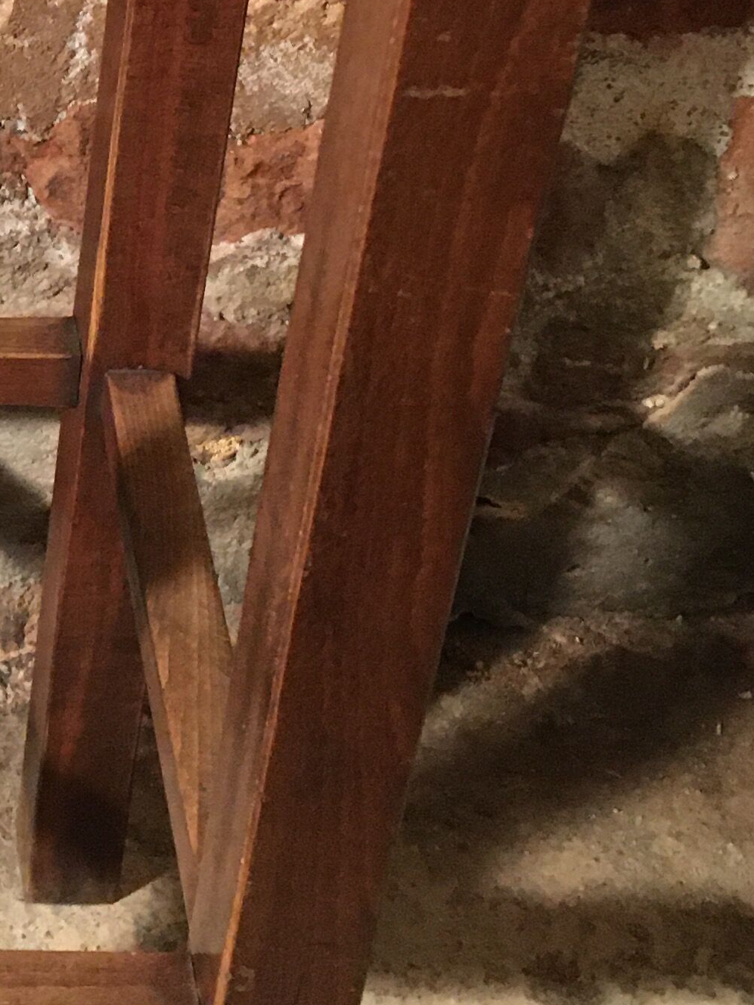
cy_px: 164
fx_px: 2555
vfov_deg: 21.9
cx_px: -286
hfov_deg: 15.8
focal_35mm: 88
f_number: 2.2
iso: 250
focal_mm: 4.15
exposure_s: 1/17
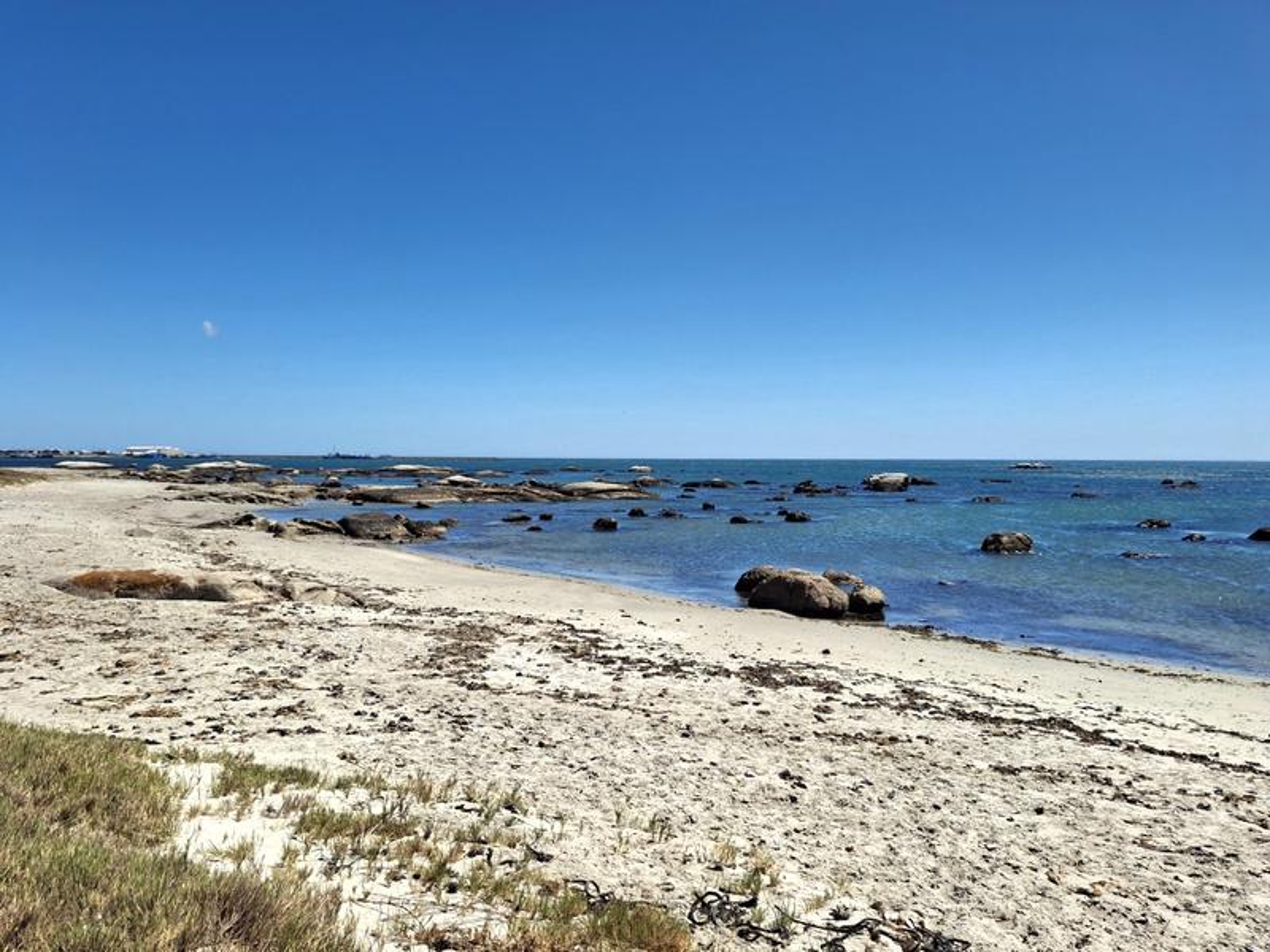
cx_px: 635
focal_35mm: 25
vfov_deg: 54.9
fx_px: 917
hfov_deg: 69.4
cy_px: 476
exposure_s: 1/3333
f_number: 1.8
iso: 32
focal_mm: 4.69
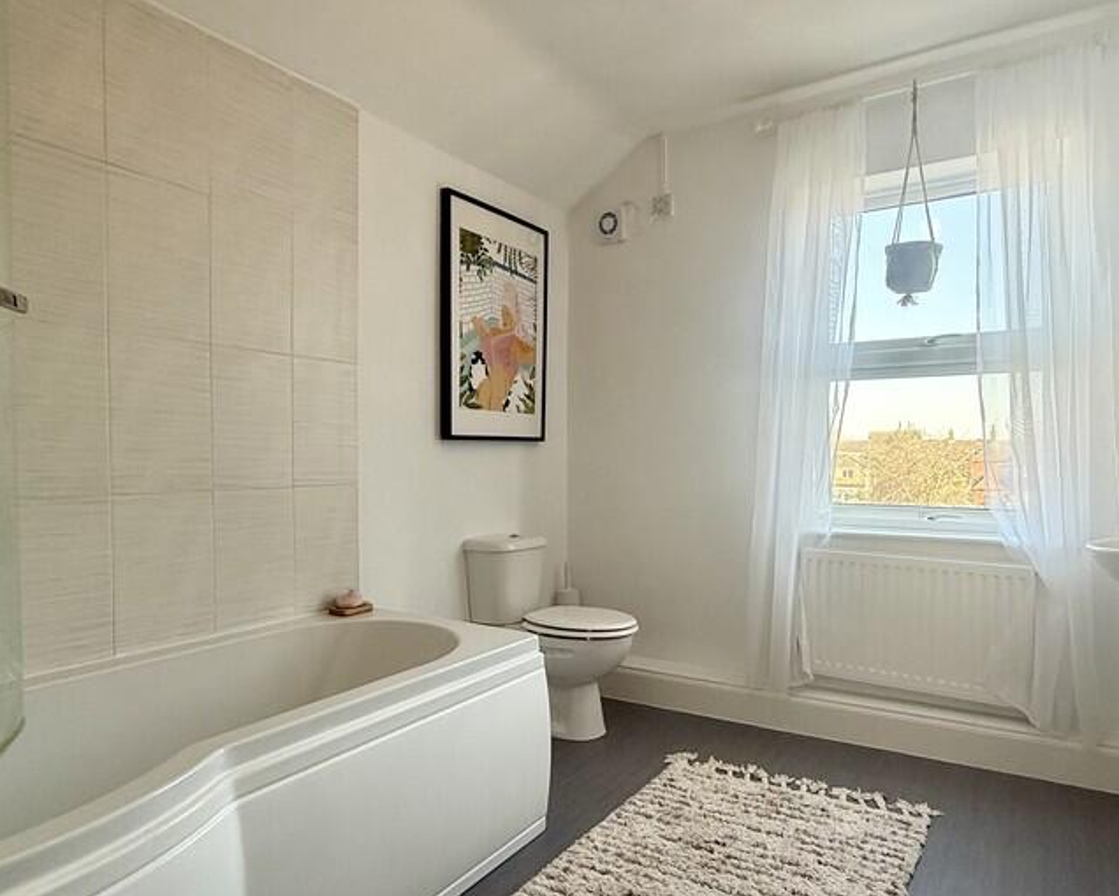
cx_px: 618
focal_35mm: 22
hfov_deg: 74.8
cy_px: 477
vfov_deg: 63.1
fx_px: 729
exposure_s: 1/109
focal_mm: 2.22
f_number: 2.2
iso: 64
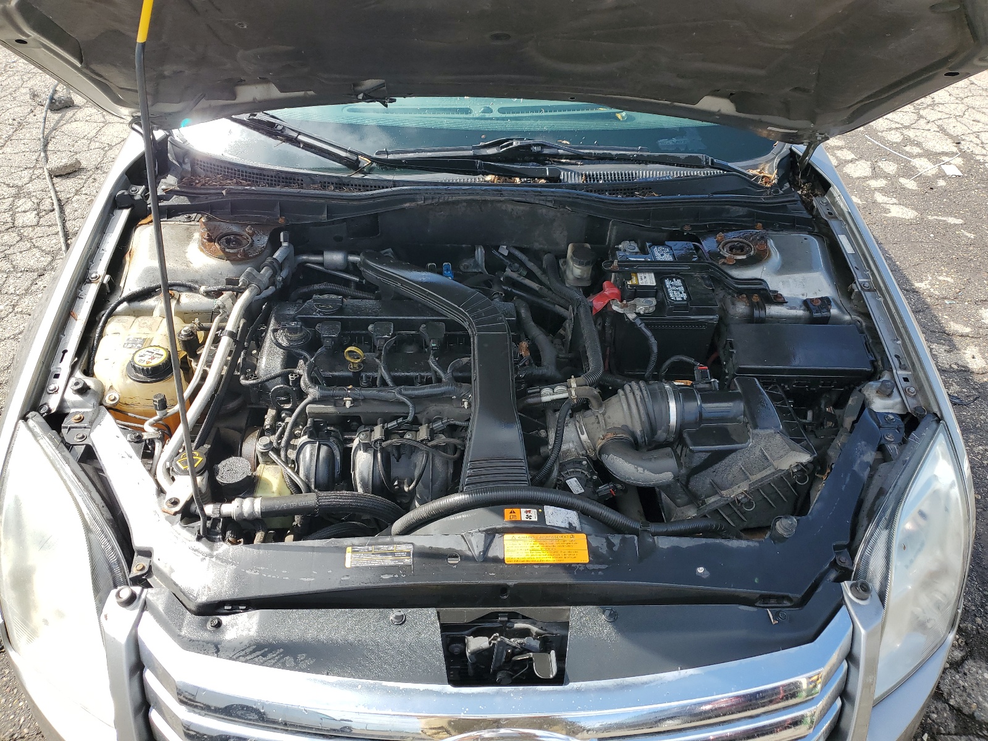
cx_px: 494
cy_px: 370
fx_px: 742
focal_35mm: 26
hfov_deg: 67.3
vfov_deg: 53.1
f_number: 1.5
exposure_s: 1/1111
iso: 50
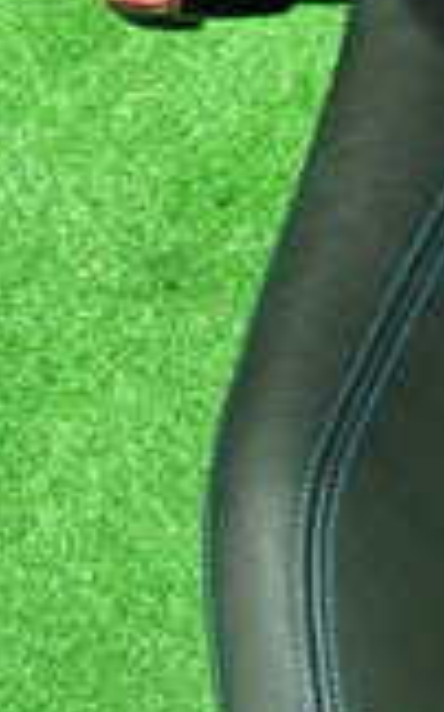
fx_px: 1901
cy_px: 672
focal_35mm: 98
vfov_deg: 20.7
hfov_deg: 11.6
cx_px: 954
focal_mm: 4.5
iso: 800
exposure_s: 1/30
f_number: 2
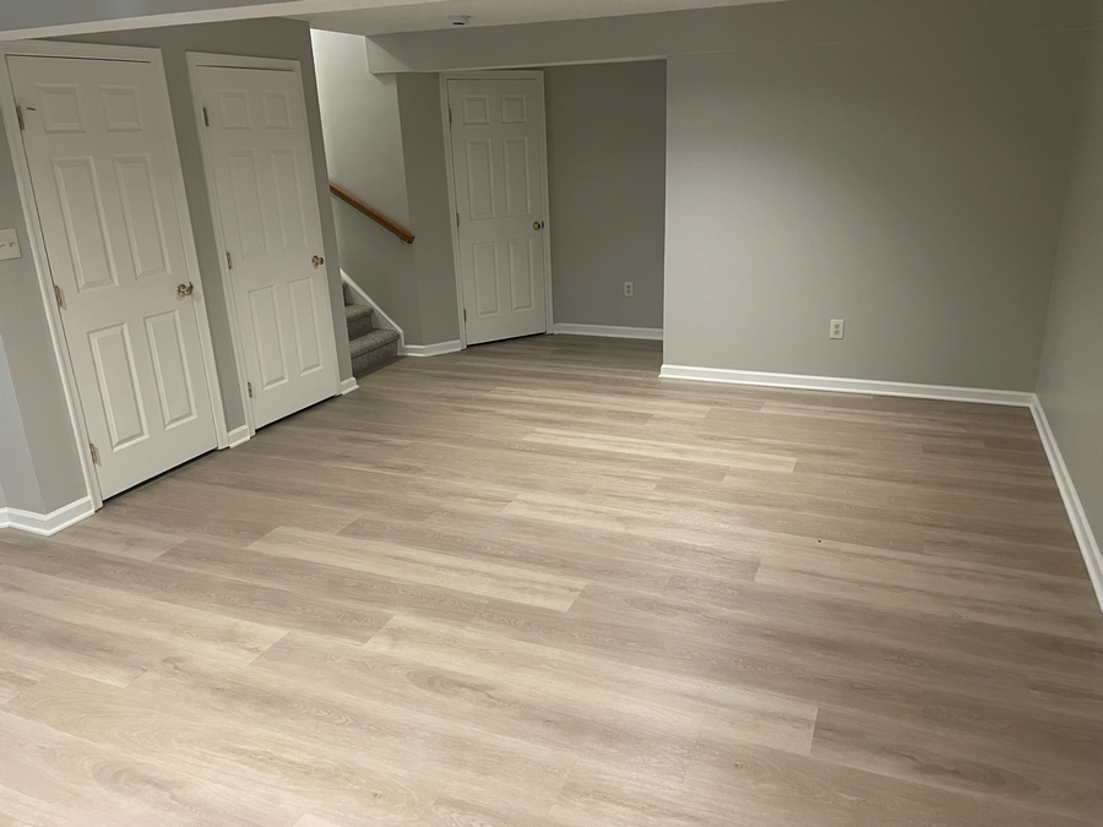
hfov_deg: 67.3
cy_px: 414
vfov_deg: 53.1
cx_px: 552
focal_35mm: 26
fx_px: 828
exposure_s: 1/60
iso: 320
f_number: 1.6
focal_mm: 4.2
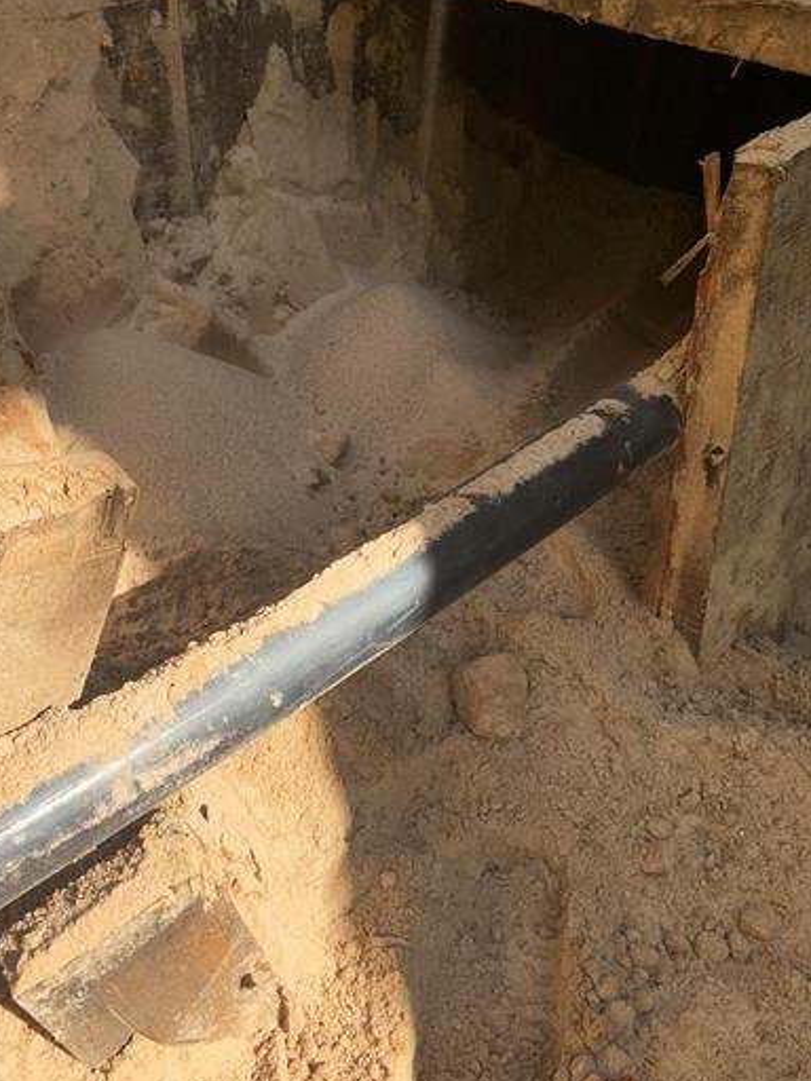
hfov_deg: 42.6
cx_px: 298
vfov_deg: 55.3
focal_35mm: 33
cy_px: 496
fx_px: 1031
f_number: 1.8
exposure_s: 1/732
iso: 25
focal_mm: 4.25
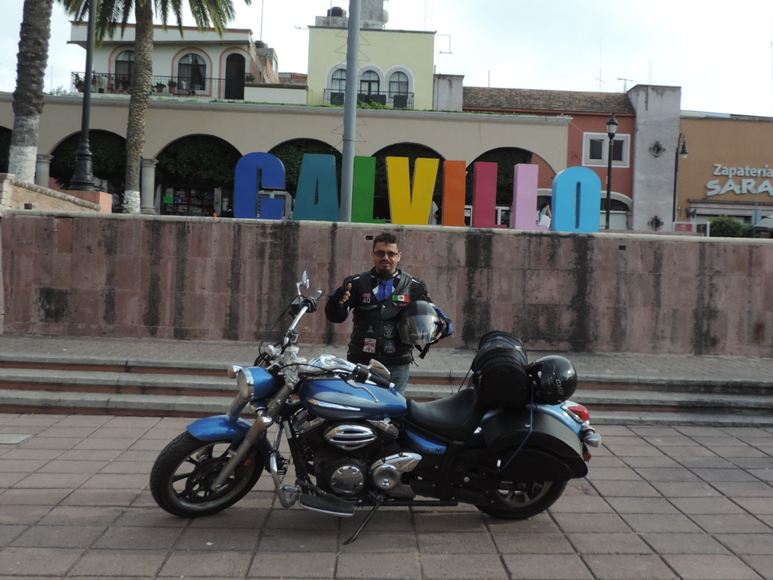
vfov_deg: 51.3
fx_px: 603
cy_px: 269
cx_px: 390
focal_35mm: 27
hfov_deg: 65.3
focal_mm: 4.3
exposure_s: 1/400
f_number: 3
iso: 80
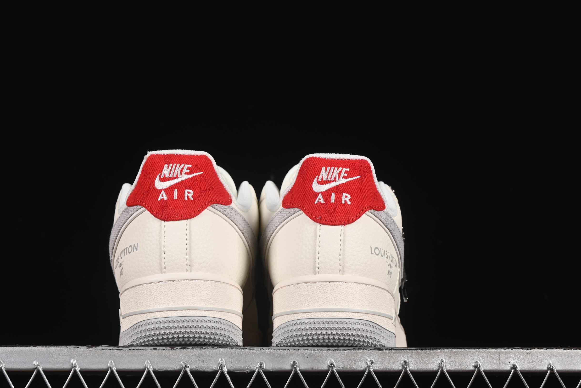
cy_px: 209
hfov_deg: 23.6
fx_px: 1388
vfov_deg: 15.9
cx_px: 267
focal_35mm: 86
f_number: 8
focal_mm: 50
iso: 160
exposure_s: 1/80
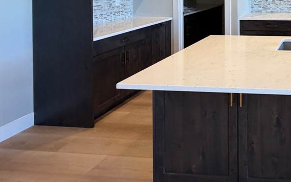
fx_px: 262
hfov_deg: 46.4
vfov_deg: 33.4
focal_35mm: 33
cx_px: 305
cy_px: -19
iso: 250
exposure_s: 1/120
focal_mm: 2.22
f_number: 2.2
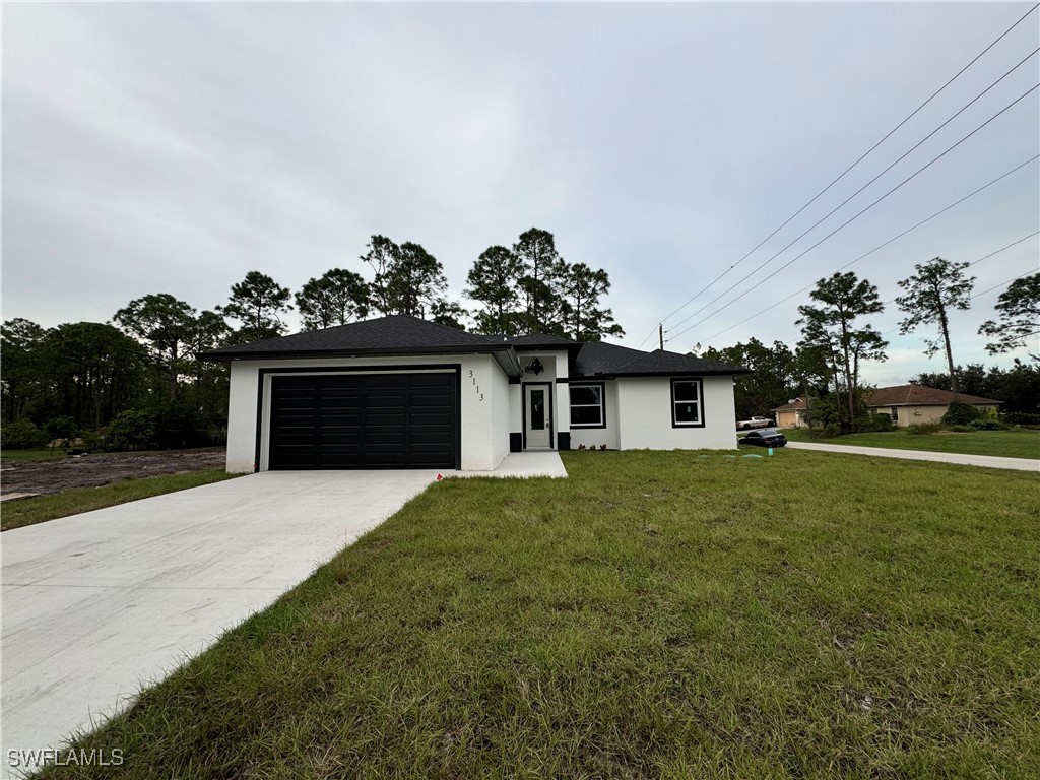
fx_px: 421
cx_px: 520
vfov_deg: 85.7
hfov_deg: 102.1
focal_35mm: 14
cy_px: 390
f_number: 2.2
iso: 40
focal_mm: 2.22
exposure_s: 1/173
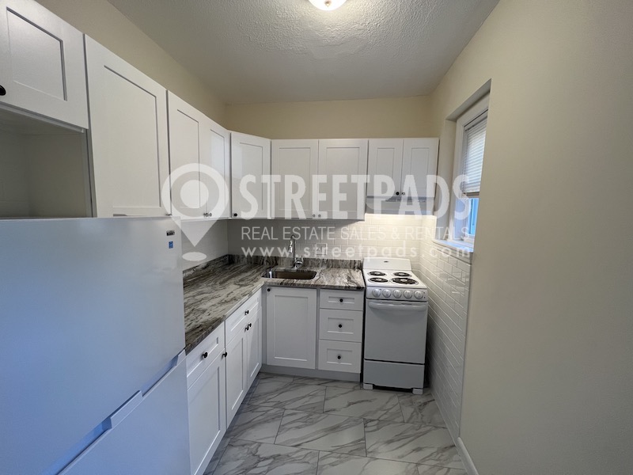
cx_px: 316
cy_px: 238
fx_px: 238
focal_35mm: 13
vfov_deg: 89.9
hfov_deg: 106.2
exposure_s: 1/120
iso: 125
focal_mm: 1.57
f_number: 1.8
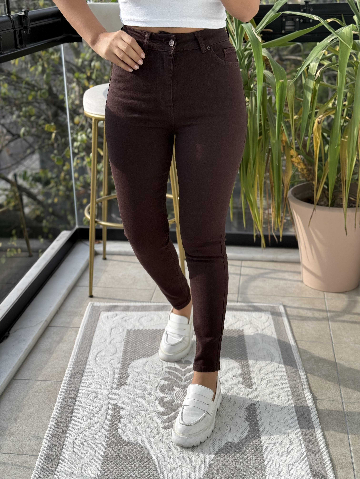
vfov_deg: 39.7
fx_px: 666
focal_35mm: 48
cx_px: 180
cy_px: 240
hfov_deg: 30.3
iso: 80
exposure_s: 1/636
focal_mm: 6.76
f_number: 1.78
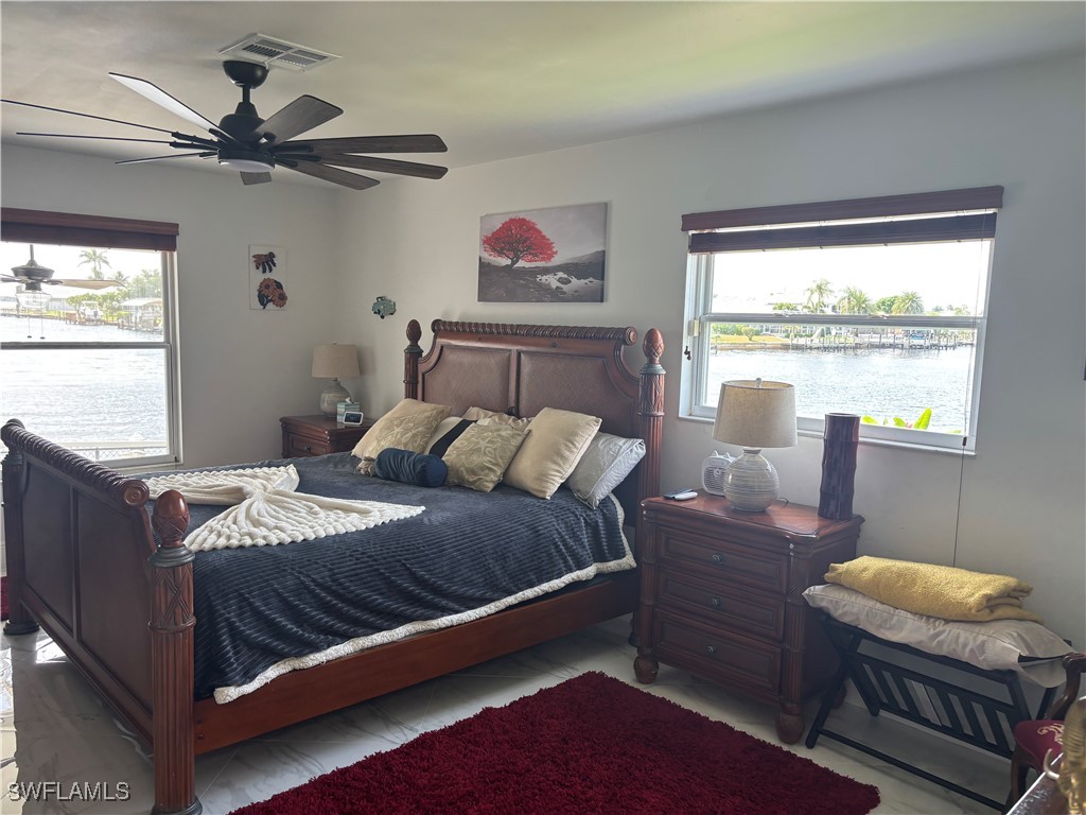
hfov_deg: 67.3
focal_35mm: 26
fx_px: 816
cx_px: 543
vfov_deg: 53.1
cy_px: 408
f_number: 1.6
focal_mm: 5.96
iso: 64
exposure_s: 1/121
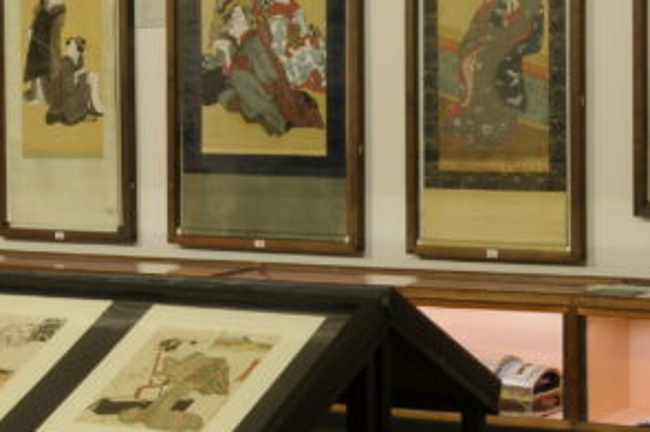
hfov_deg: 15.5
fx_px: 2254
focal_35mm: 125
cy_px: 97
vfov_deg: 10.9
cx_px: -218
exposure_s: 5
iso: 200
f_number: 10
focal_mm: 24
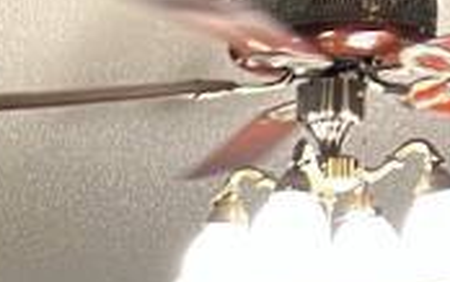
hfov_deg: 12.7
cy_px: 766
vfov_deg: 7.4
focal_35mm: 162
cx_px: -39
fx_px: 1988
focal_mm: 5.7
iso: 80
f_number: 1.5
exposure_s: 1/60
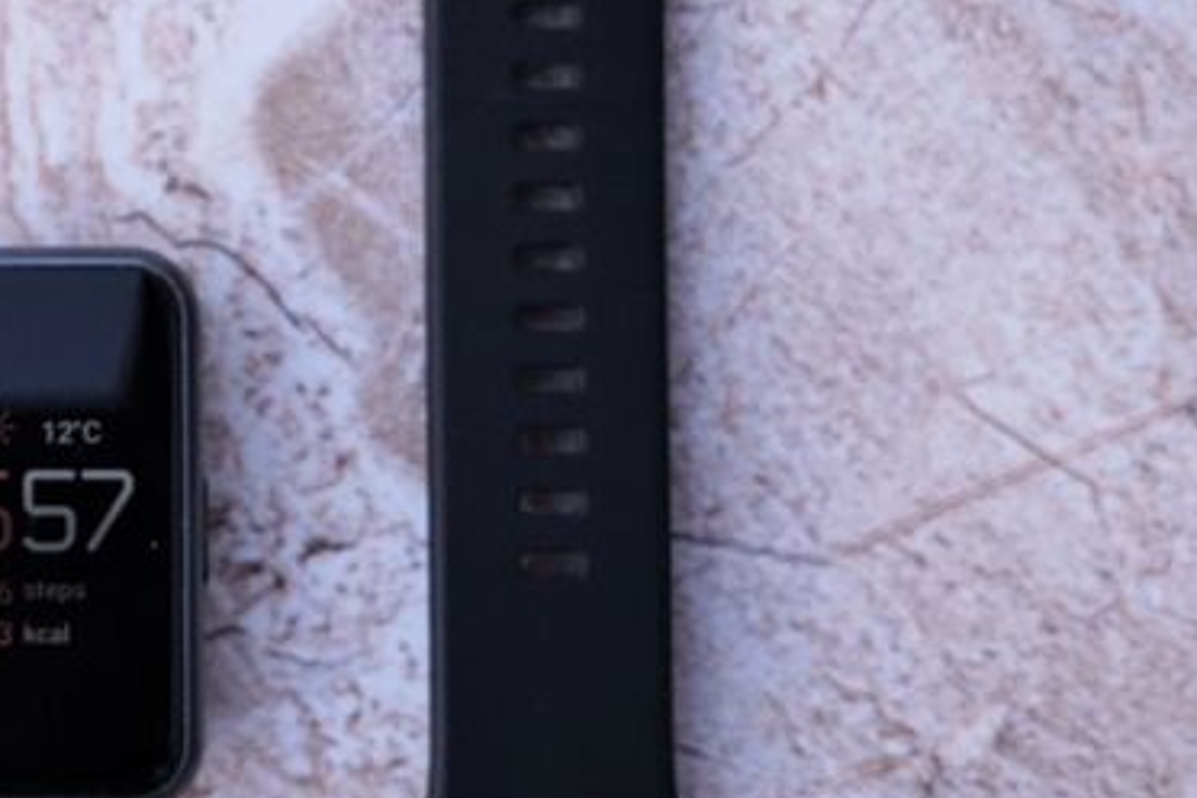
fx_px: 4289
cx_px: 39
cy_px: 254
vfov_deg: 10.6
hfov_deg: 15.6
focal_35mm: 129
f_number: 4
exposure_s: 1/200
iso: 1250
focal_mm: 50
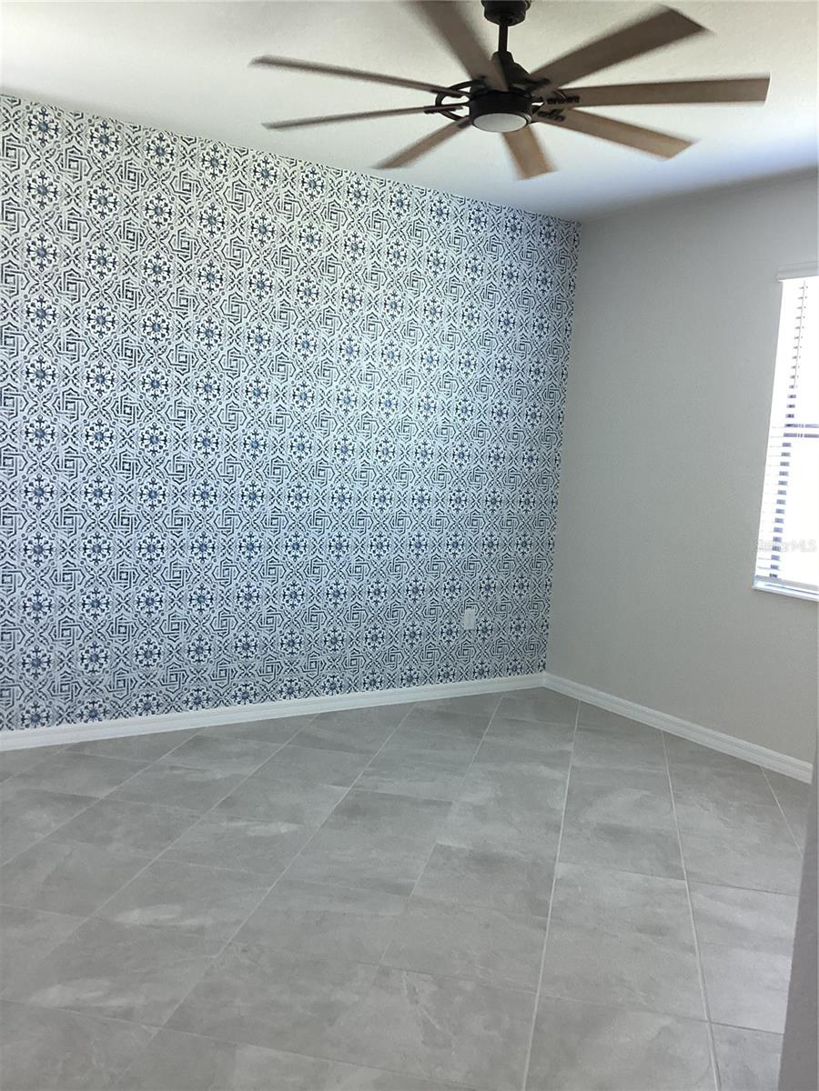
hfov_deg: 45.4
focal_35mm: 31
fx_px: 978
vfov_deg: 58.4
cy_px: 546
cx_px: 410
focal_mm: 3.3
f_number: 2.4
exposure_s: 1/60
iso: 125
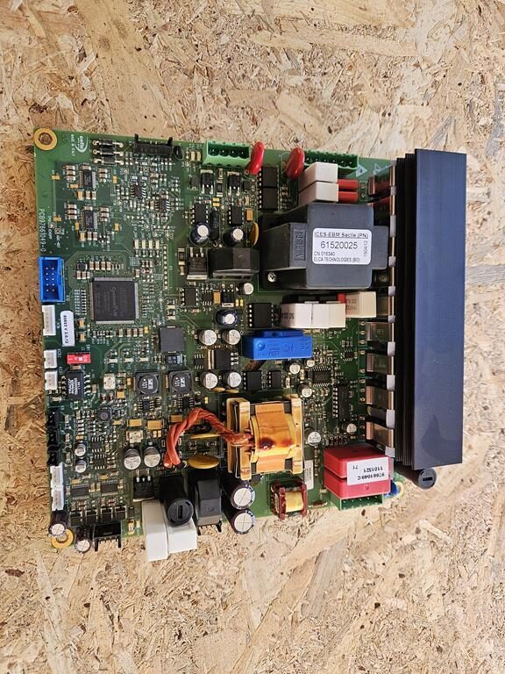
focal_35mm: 23
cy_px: 337
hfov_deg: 58.9
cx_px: 252
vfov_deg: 73.9
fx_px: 447
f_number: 1.8
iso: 64
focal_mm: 5.4
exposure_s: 1/190
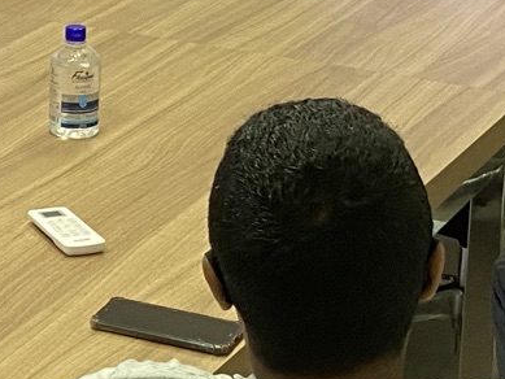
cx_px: -195
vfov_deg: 10.8
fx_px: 1999
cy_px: 32
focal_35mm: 137
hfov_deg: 13.7
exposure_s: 1/60
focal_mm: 4.25
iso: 80
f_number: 1.8
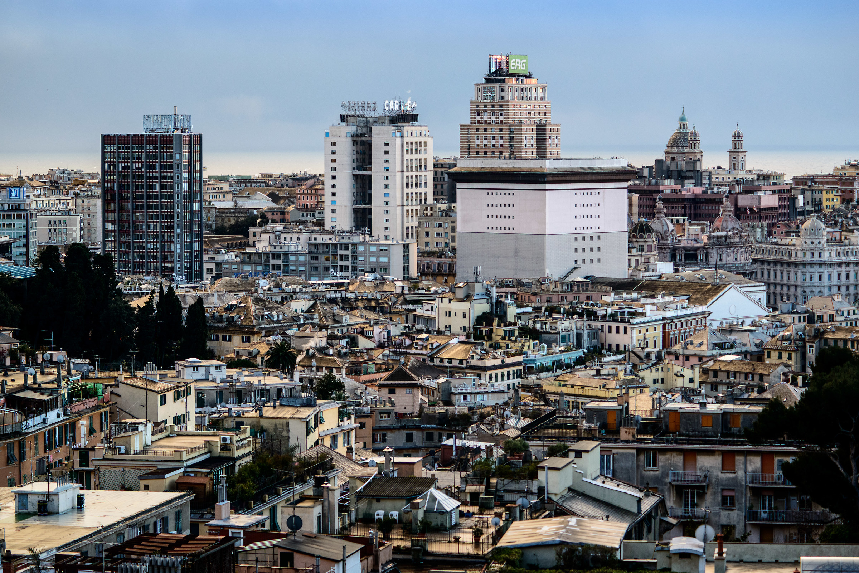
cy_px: 286
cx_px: 430
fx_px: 2386
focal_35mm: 100
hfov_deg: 20.4
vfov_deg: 13.7
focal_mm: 100
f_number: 5.6
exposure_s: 1/200
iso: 1000
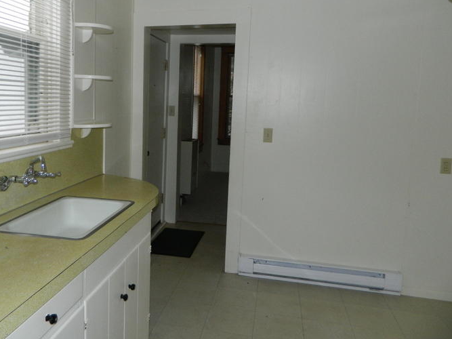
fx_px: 392
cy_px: 136
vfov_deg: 46.5
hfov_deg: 59.5
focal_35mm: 30
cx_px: 182
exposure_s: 1/30
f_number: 3.1
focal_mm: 4.5
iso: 200
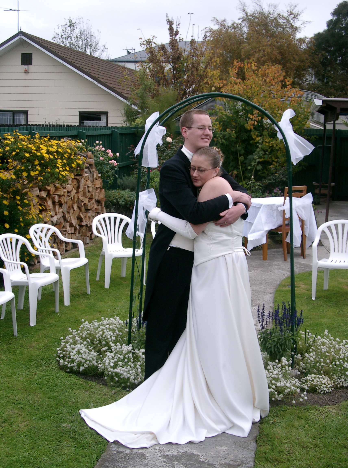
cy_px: 234
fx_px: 674
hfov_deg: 28.9
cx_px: 174
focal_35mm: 50
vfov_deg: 38.3
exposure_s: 1/400
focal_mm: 10.2
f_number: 3
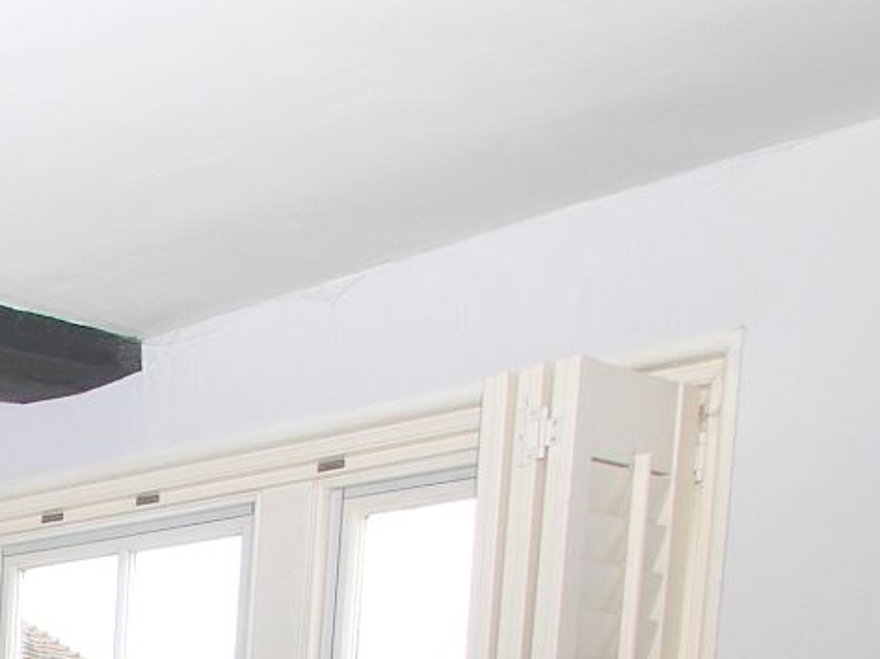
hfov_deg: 18.7
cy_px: 1180
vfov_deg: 16.0
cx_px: -752
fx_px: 1981
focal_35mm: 78
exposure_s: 1/60
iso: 100
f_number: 4
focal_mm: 9
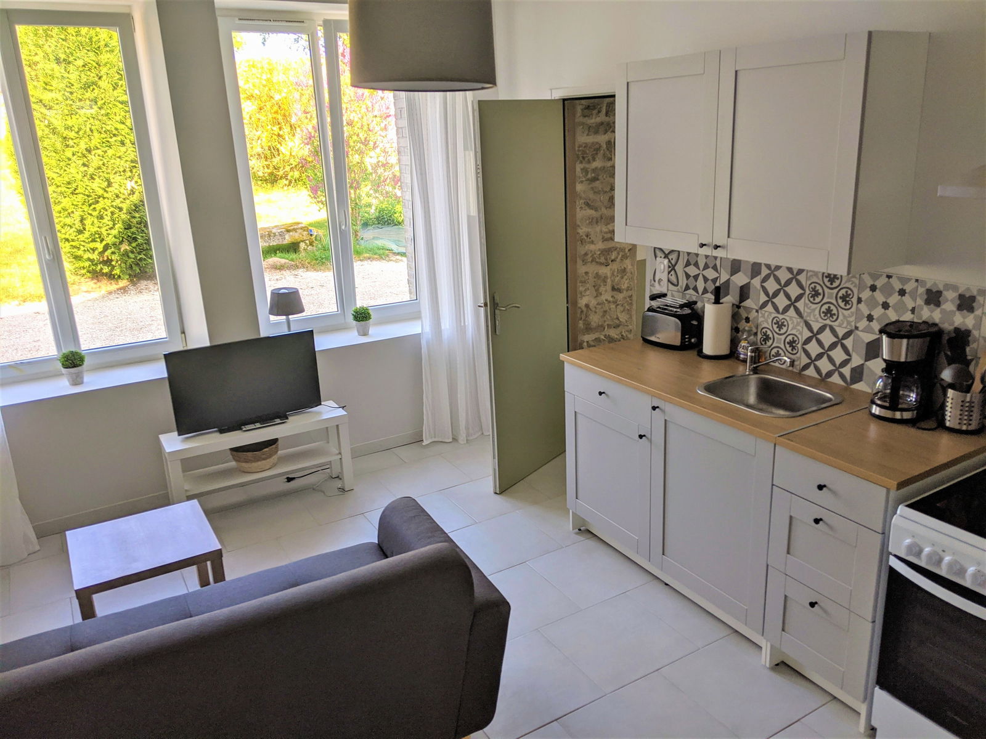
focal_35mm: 27
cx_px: 493
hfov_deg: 65.3
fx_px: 769
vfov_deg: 51.4
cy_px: 370
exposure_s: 1/159
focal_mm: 4.44
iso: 49
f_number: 1.8
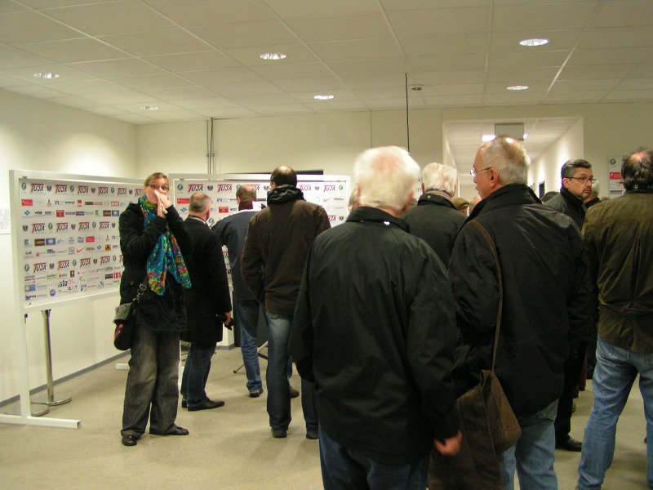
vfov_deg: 37.7
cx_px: 326
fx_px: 717
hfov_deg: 49.0
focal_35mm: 38
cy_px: 245
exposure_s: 1/20
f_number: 2.8
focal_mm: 5.8
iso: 200
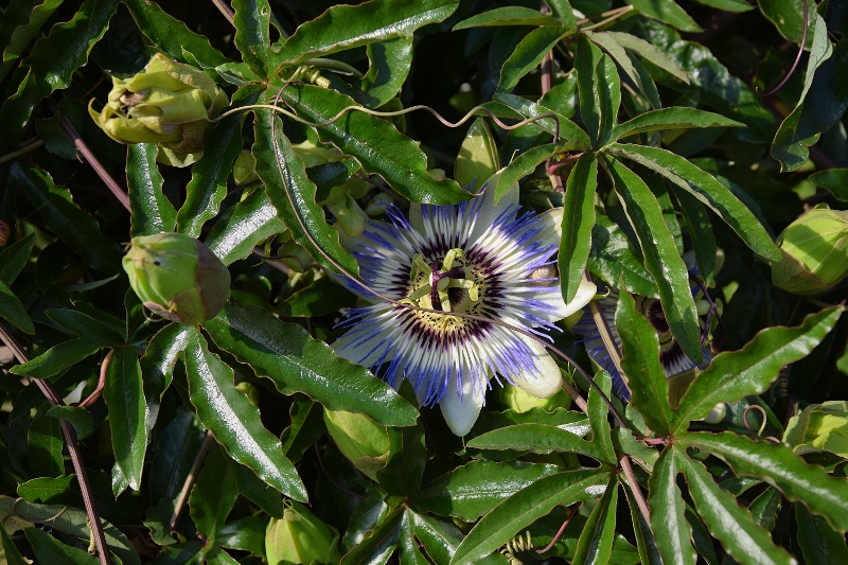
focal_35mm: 72
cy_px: 282
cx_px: 424
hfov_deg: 28.1
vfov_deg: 18.9
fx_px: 1696
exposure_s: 1/320
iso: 200
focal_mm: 48
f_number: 8
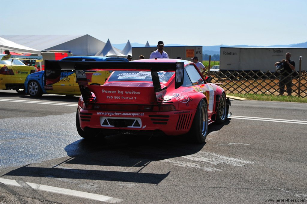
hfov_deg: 28.9
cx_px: 154
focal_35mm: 70
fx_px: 596
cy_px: 102
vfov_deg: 19.4
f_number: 8
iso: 200
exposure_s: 1/1000
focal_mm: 70
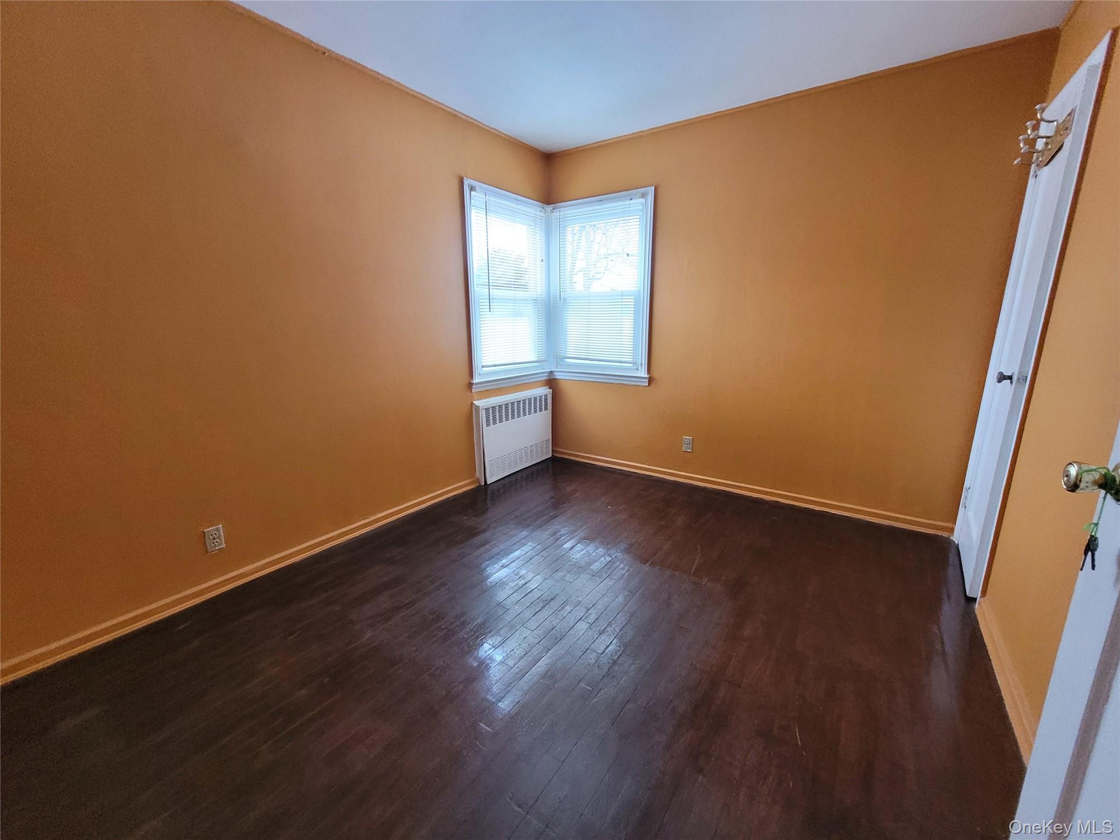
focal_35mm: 13
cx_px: 560
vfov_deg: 89.9
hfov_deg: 106.2
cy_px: 420
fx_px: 421
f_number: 2.2
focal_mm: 1.74
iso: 320
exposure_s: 1/60
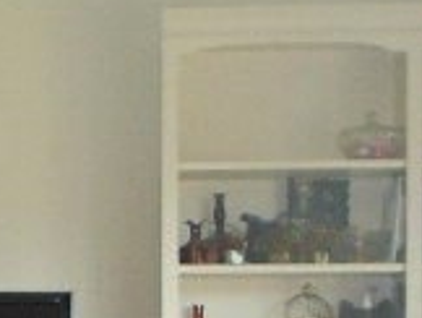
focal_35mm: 138
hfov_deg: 14.0
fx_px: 1685
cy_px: 469
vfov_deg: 10.4
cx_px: -42
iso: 250
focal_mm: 5.2
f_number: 2.8
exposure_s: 1/30
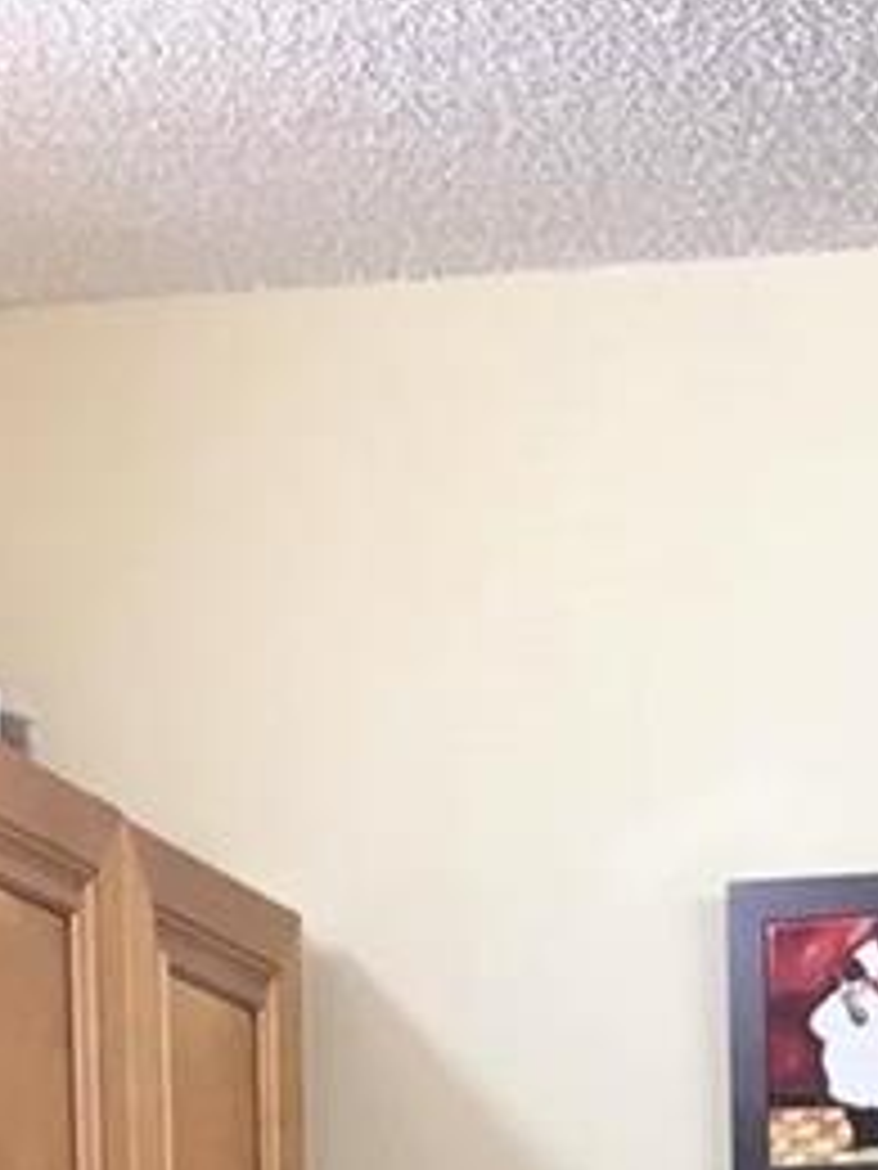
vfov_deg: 12.2
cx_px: 851
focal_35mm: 134
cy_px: 2668
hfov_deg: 11.0
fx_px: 4532
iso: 64
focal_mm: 4.15
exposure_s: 1/30
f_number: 2.2
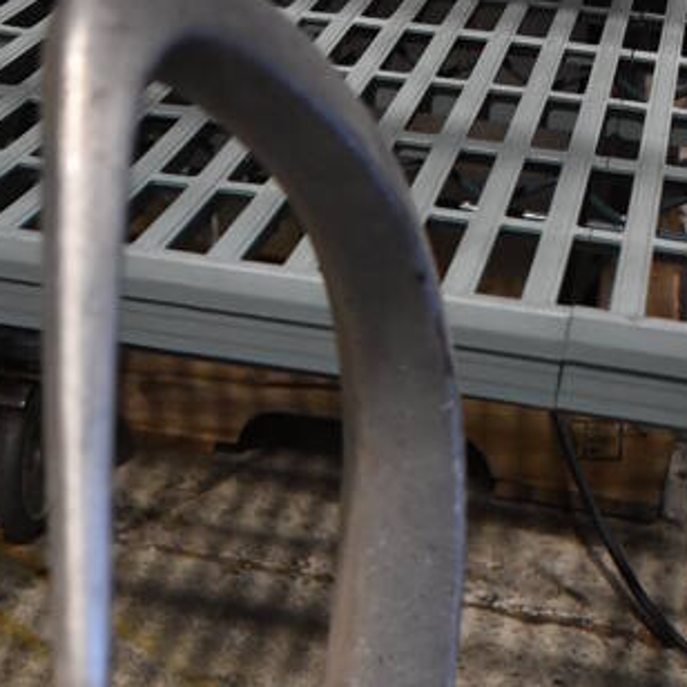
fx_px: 1527
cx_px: 221
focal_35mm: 68
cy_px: 795
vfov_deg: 23.5
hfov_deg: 25.2
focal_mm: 18
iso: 2000
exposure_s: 1/125
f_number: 3.5
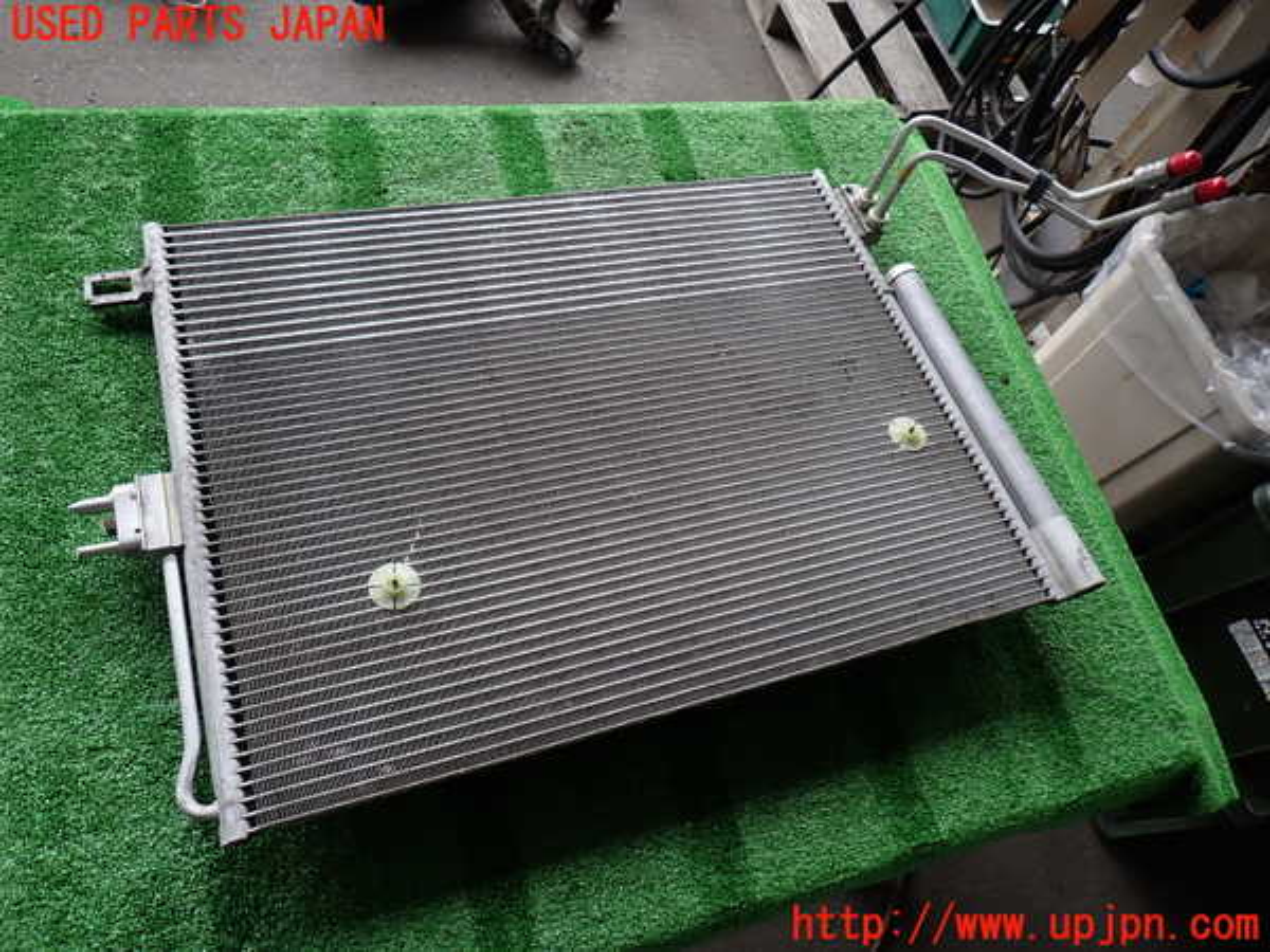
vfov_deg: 54.9
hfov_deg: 69.4
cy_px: 476
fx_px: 917
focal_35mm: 25
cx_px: 635
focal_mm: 4.5
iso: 100
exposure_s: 1/200
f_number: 2
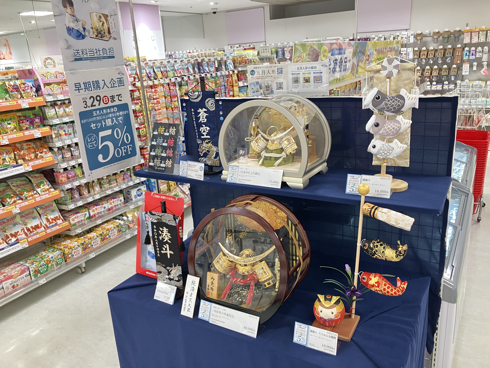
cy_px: 184
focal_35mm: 28
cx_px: 245
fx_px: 396
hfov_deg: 63.4
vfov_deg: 49.7
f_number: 1.8
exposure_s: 1/60
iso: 160
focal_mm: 3.99
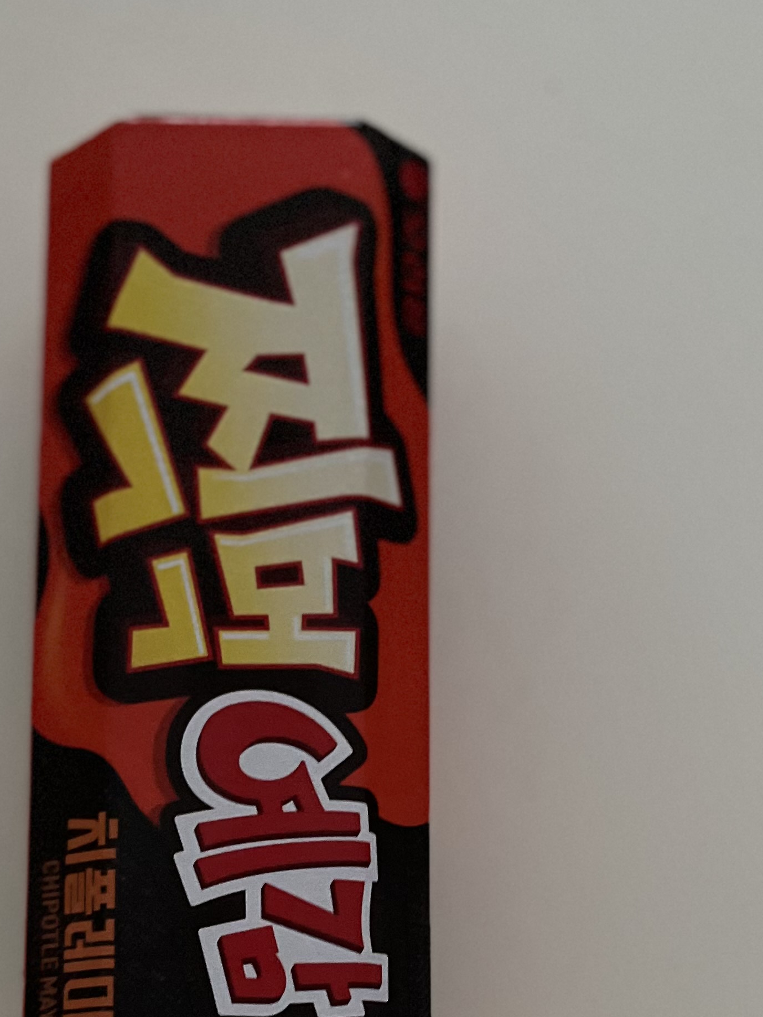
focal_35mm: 57
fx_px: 1675
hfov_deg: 25.4
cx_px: 209
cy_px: 972
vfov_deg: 31.7
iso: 640
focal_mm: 5.1
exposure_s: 1/30
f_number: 1.6
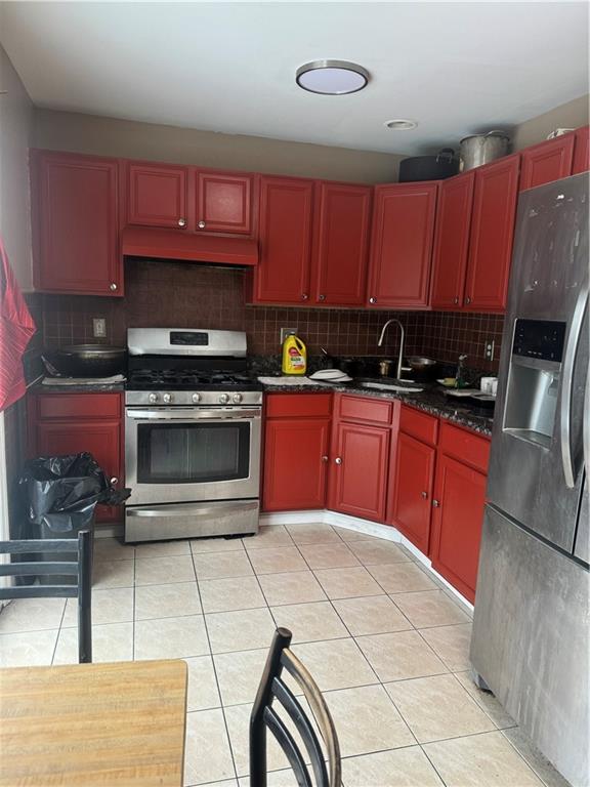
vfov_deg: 71.6
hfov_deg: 56.8
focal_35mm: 24
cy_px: 394
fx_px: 545
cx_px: 295
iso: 160
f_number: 1.78
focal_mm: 6.76
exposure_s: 1/60
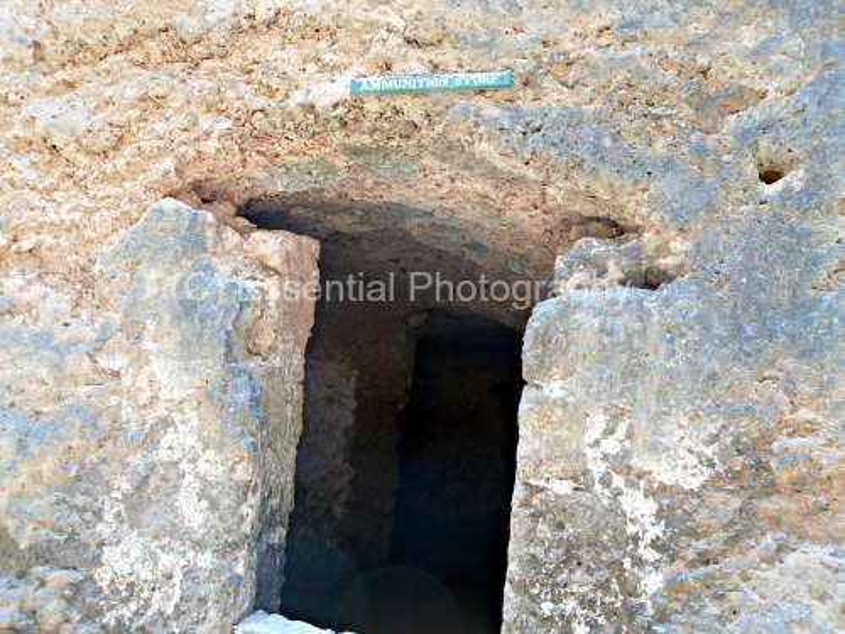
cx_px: 422
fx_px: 854
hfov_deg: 52.6
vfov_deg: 40.7
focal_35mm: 35
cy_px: 317
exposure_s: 1/51
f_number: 3.5
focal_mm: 6.3
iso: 100
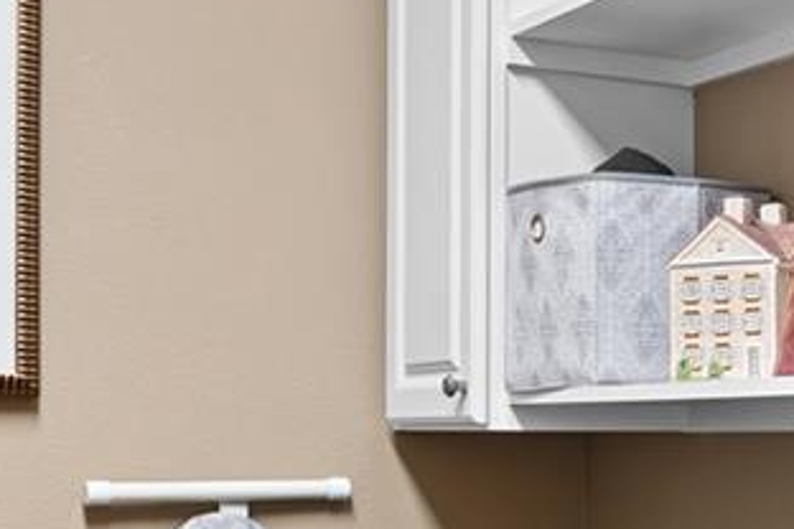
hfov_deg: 21.5
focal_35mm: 82
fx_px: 1808
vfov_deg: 16.5
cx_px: 1127
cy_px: 427
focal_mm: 16
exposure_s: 1/40
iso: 250
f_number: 8
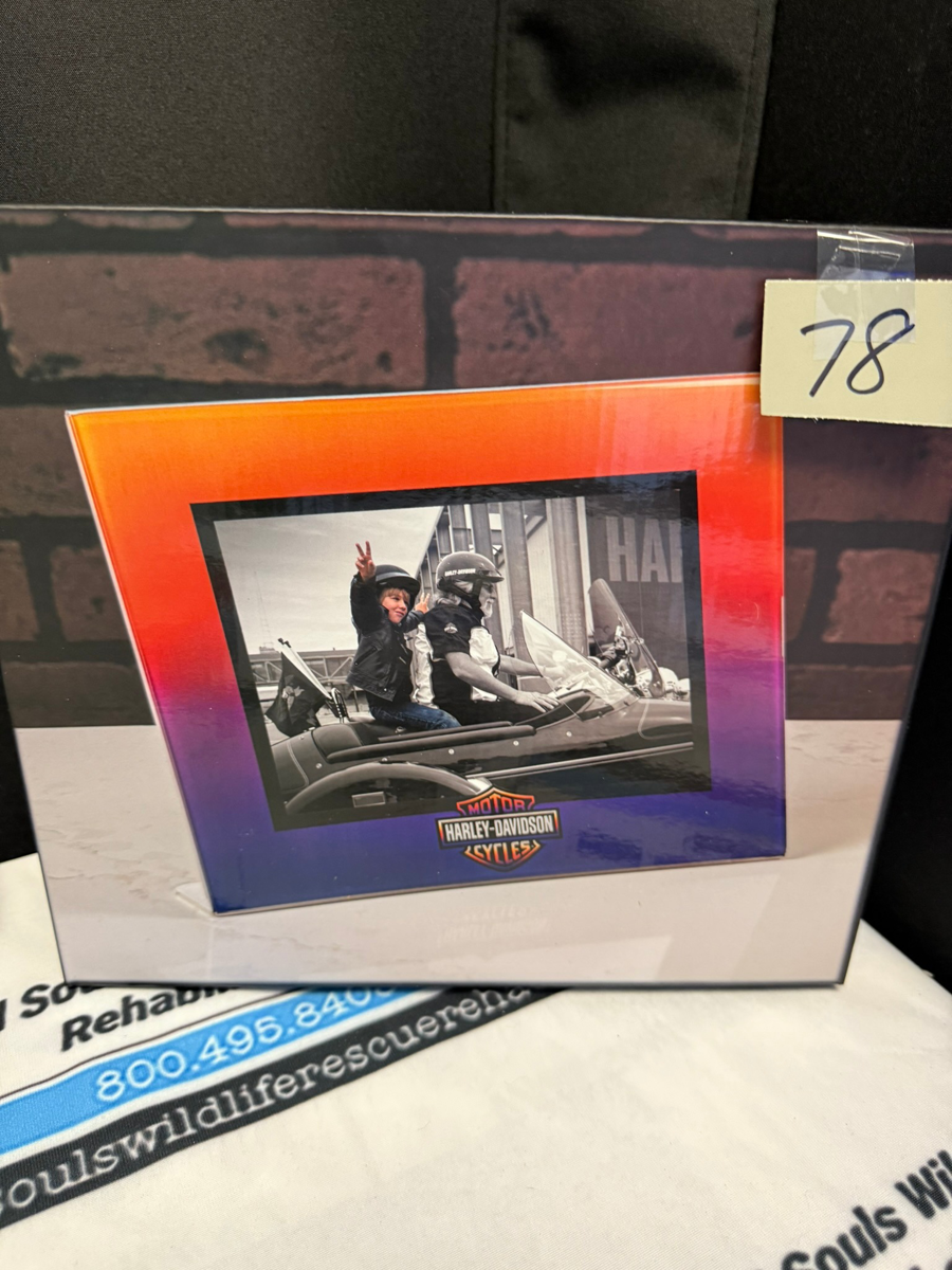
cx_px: 476
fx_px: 880
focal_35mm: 24
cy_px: 635
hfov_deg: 56.8
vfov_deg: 71.6
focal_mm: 6.76
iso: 320
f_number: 1.78
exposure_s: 1/60
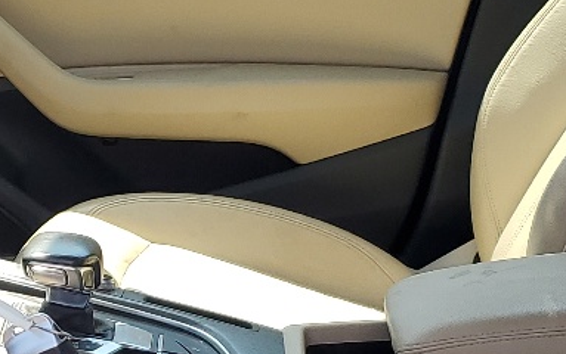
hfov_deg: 17.8
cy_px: 347
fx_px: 1775
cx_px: 24
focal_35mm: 115
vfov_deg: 11.3
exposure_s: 1/588
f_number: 1.5
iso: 50
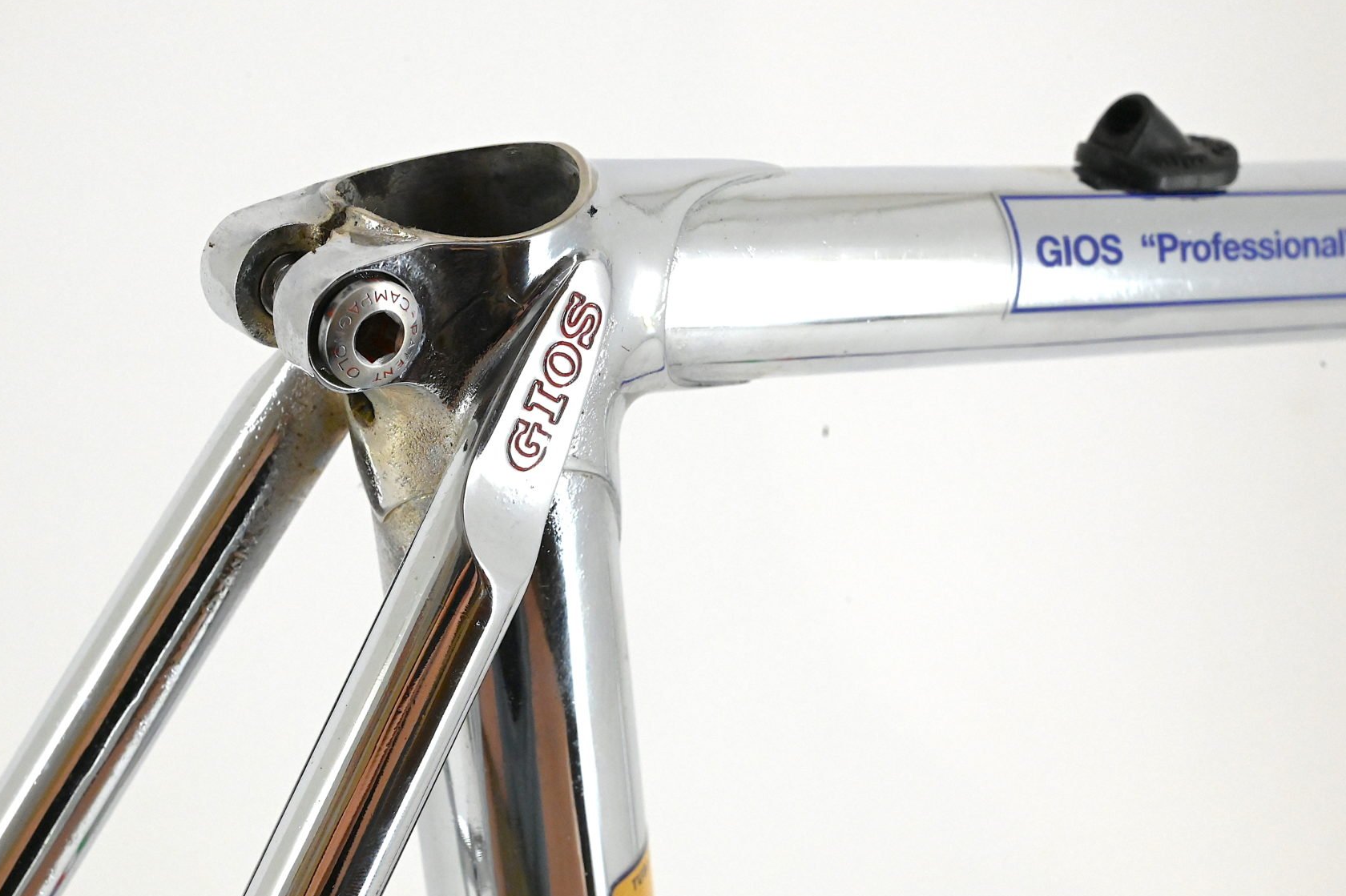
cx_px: 622
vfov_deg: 17.1
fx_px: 2990
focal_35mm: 80
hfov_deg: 25.4
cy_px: 466
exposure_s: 1/400
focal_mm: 70
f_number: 16
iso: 7200
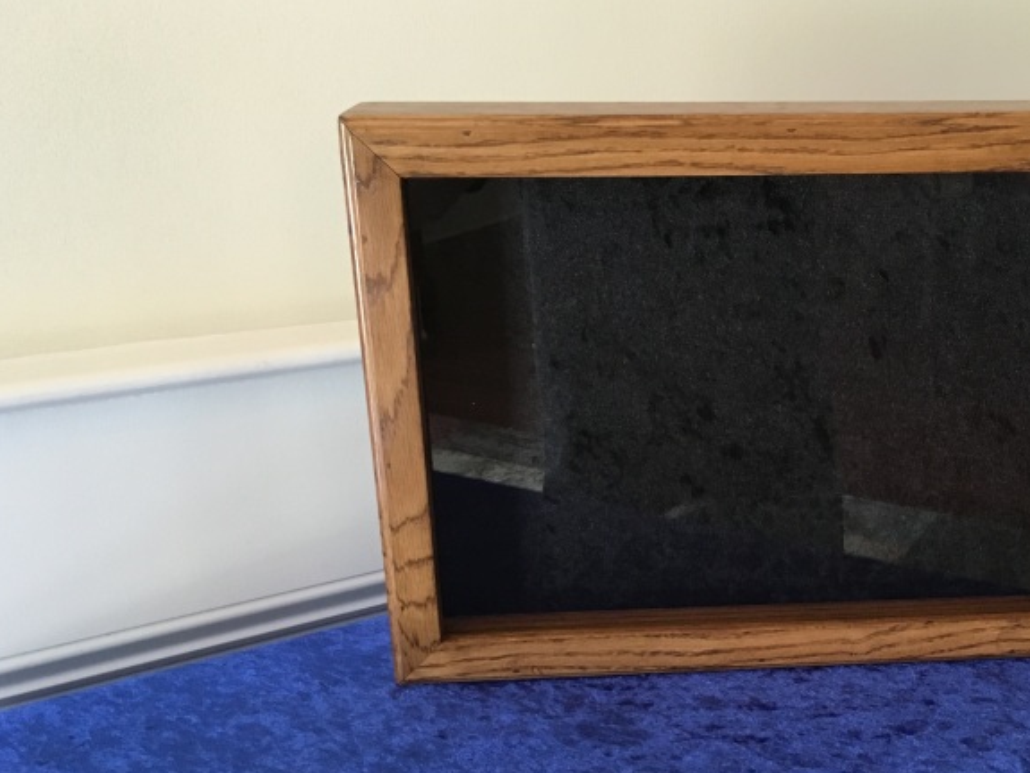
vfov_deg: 33.4
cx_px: 746
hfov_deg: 42.7
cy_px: 501
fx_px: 1280
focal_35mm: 43
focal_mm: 4.15
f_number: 2.2
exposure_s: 1/30
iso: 160
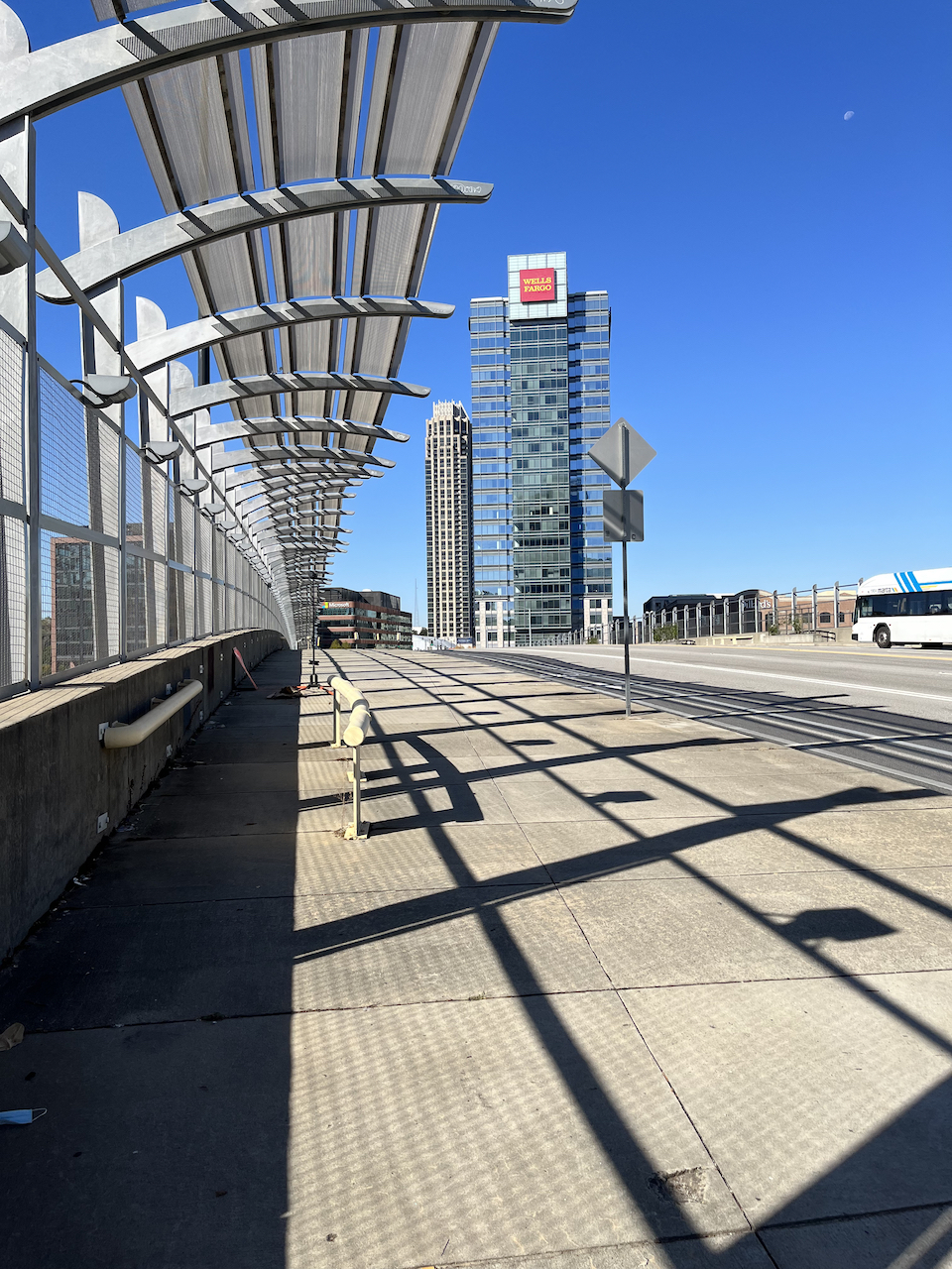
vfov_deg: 67.3
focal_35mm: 26
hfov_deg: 53.1
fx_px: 953
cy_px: 634
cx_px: 476
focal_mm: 5.1
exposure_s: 1/3745
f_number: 1.6
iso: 50
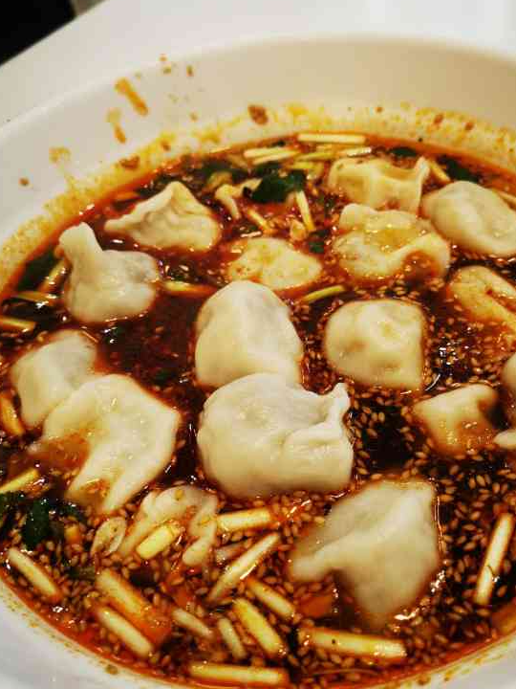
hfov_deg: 40.5
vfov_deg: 52.6
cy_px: 339
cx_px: 307
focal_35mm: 35
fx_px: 696
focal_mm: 5.58
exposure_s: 1/100
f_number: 1.8
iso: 100
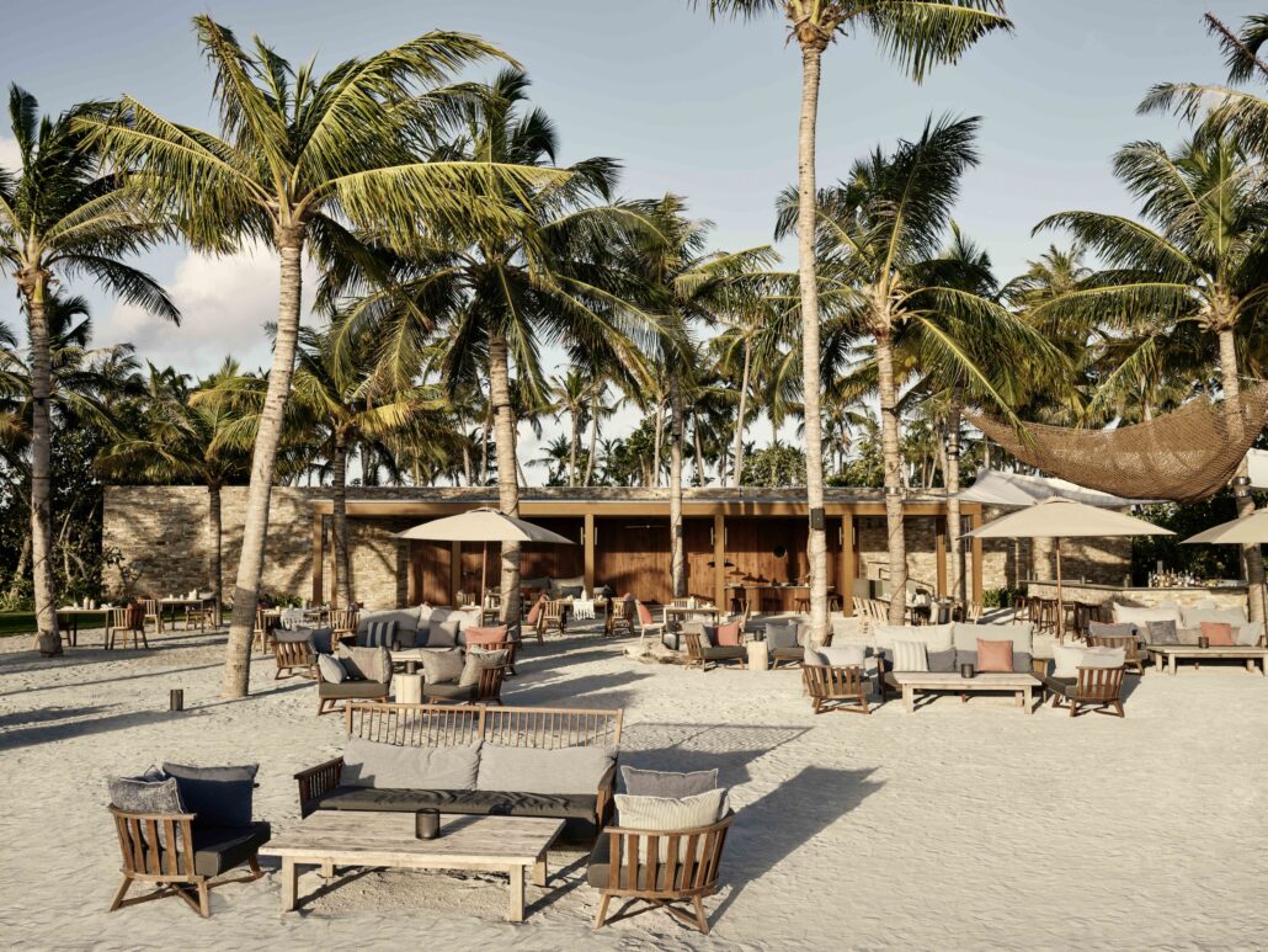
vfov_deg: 39.7
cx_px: 634
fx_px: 1319
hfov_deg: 51.3
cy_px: 476
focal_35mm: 36
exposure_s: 1/100
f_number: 13
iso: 100
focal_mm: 45
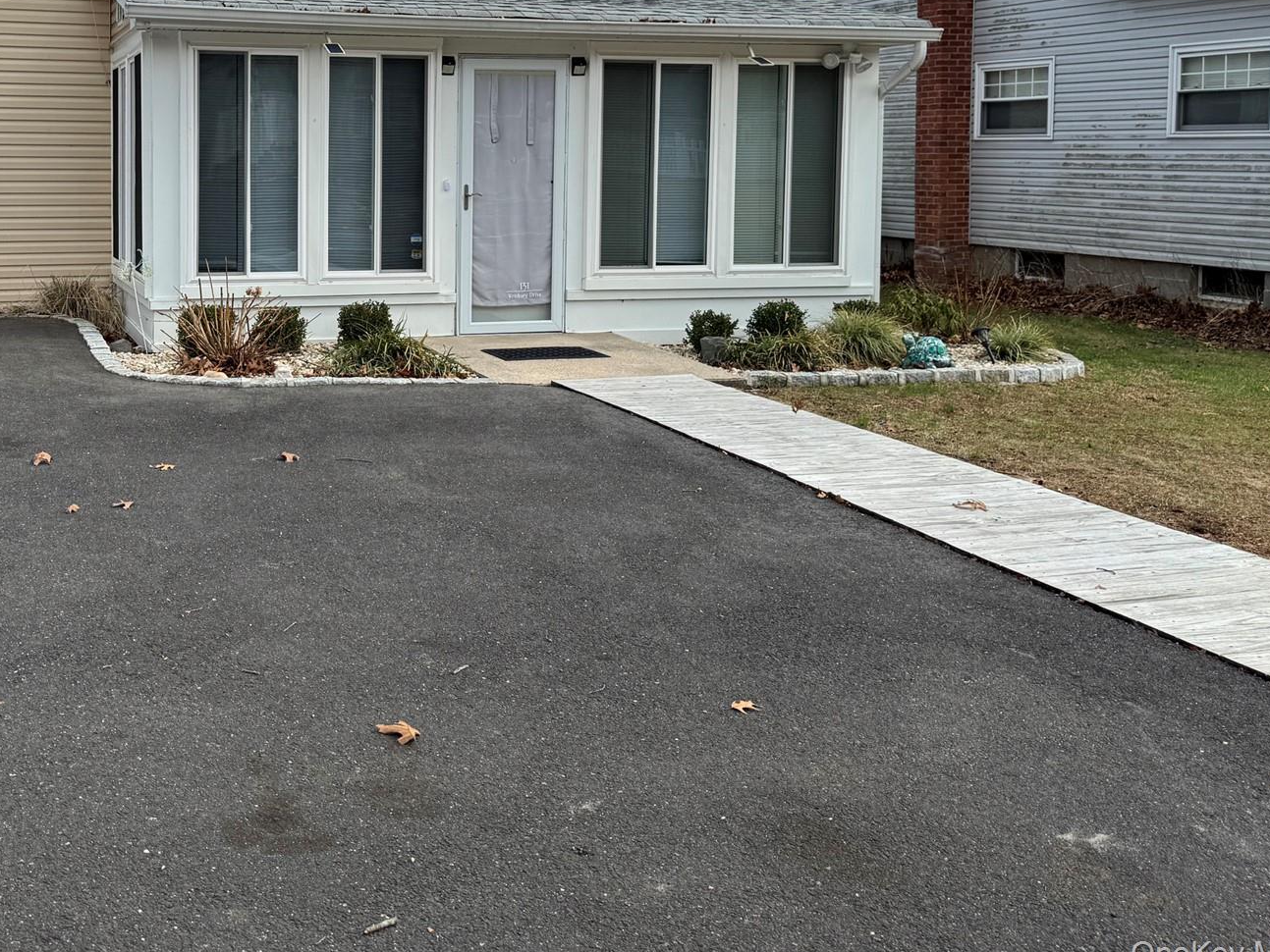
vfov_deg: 36.7
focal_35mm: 38
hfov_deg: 47.3
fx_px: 1394
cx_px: 325
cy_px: 223
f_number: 1.78
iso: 80
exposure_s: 1/1678
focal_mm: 6.76
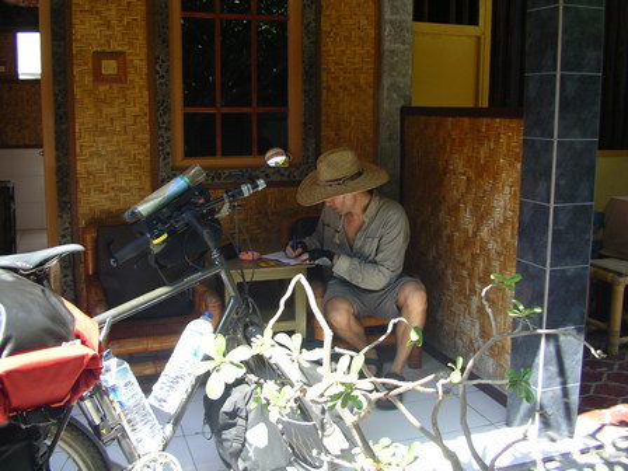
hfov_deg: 50.1
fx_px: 671
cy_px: 236
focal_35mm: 37
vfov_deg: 38.7
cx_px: 314
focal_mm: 5.7
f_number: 2.8
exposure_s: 1/80
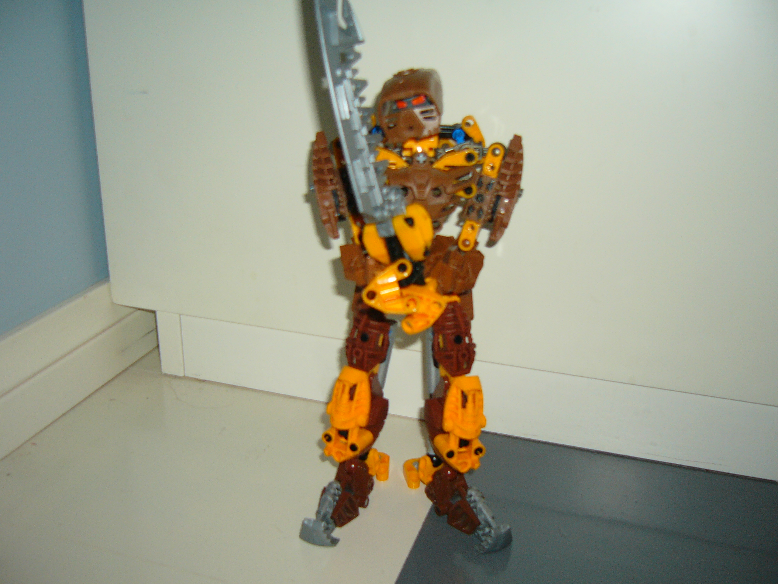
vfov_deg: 40.7
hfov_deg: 52.6
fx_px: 787
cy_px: 292
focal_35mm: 35
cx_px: 389
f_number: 2.8
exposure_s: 1/60
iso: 100
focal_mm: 5.8
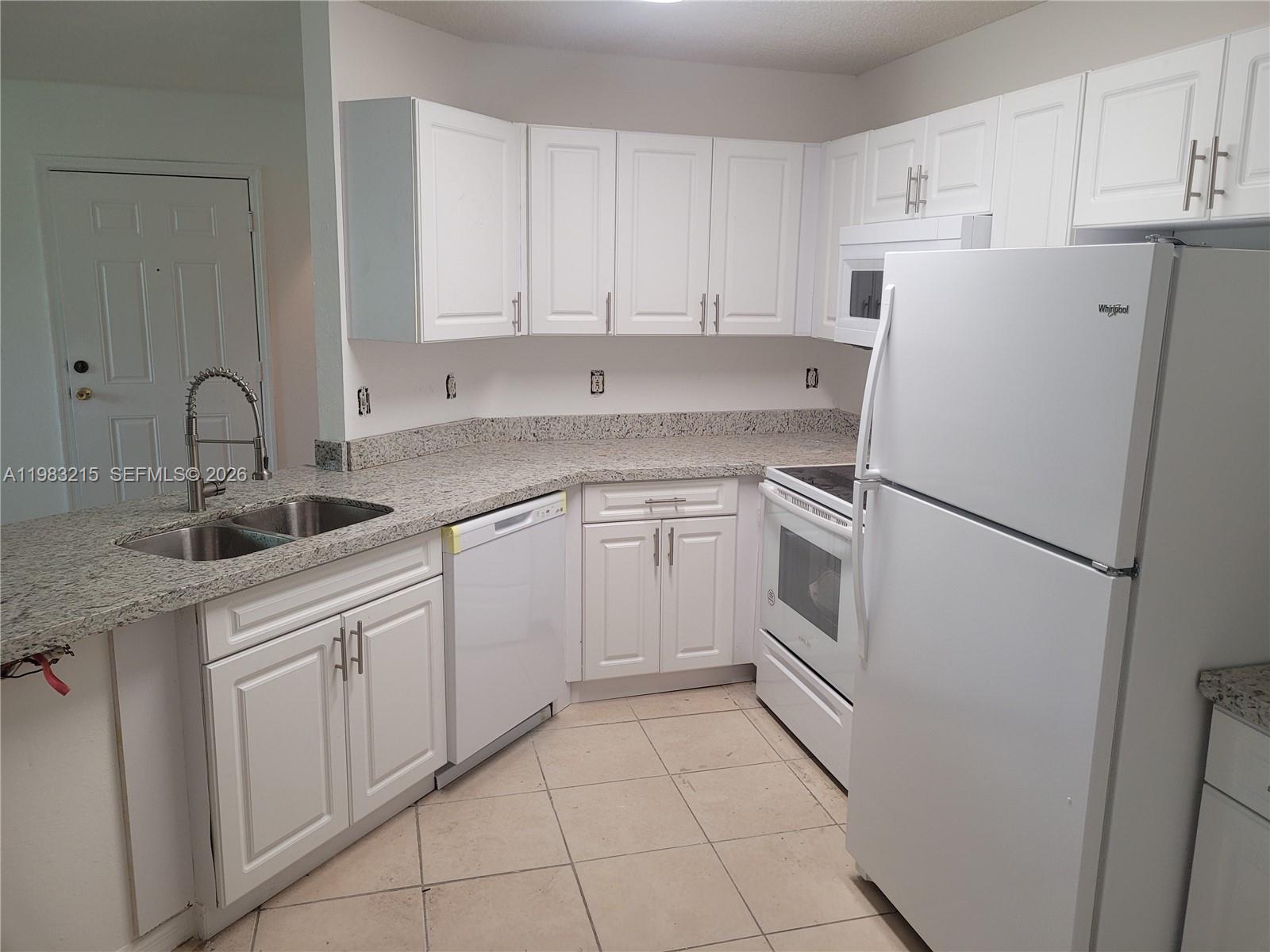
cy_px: 476
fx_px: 954
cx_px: 635
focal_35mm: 26
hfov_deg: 67.3
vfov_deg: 53.1
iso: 125
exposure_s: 1/120
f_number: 1.8
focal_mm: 5.4
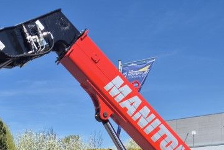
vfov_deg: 18.3
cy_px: 209
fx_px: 423
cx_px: 45
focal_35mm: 68
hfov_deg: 29.0
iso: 25
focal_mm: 5.4
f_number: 1.8
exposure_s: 1/2088
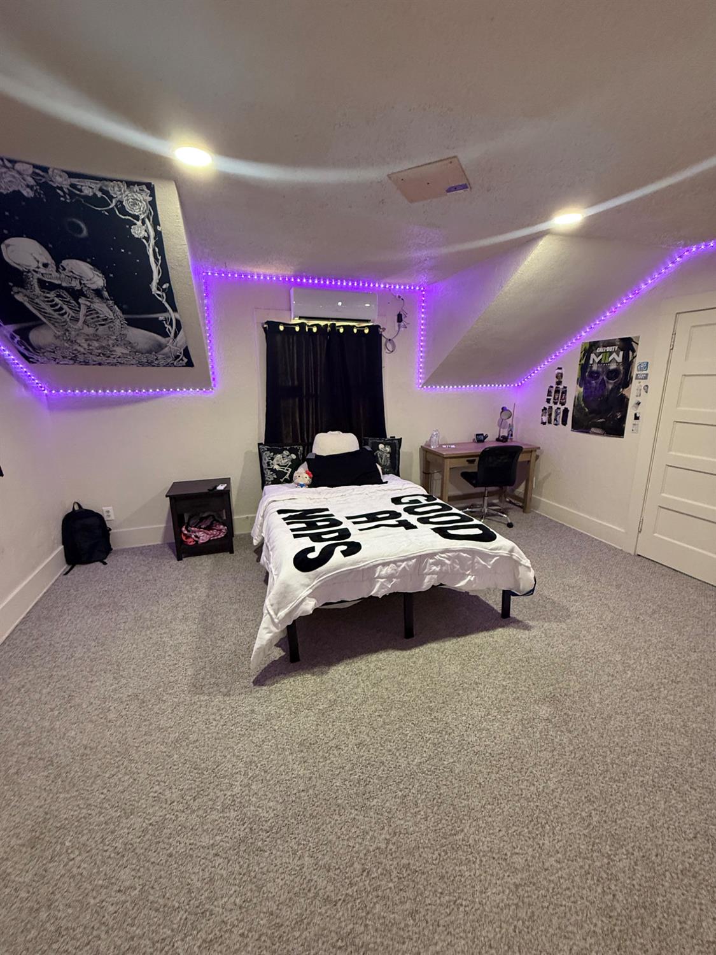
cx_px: 358
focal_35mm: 14
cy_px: 478
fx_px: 386
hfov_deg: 85.7
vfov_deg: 102.1
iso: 500
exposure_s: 1/60
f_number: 2.2
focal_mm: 2.22
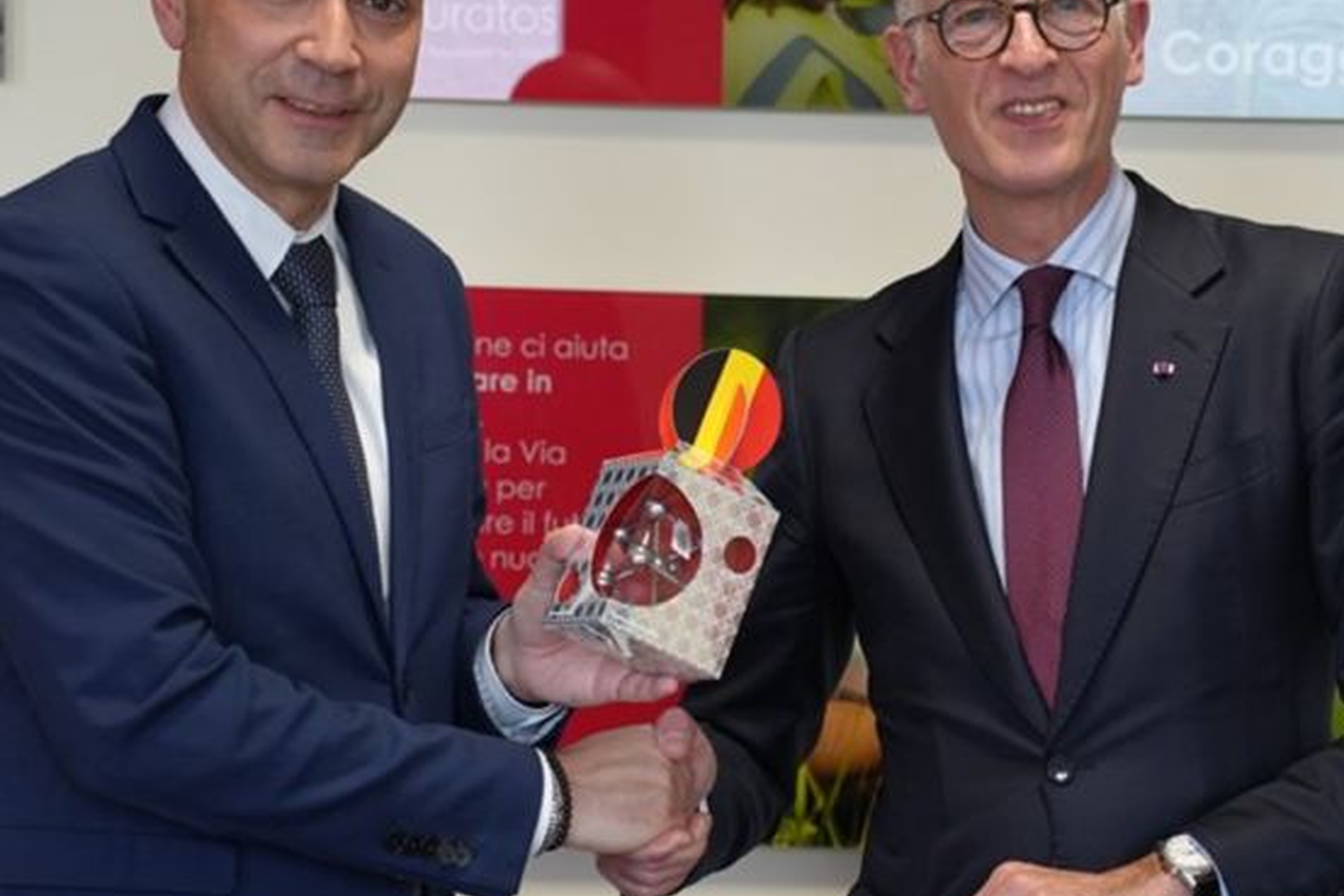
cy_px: 350
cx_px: 698
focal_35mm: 93
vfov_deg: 14.7
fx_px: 3473
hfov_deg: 21.9
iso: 2000
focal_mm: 67
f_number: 4
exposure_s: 1/160
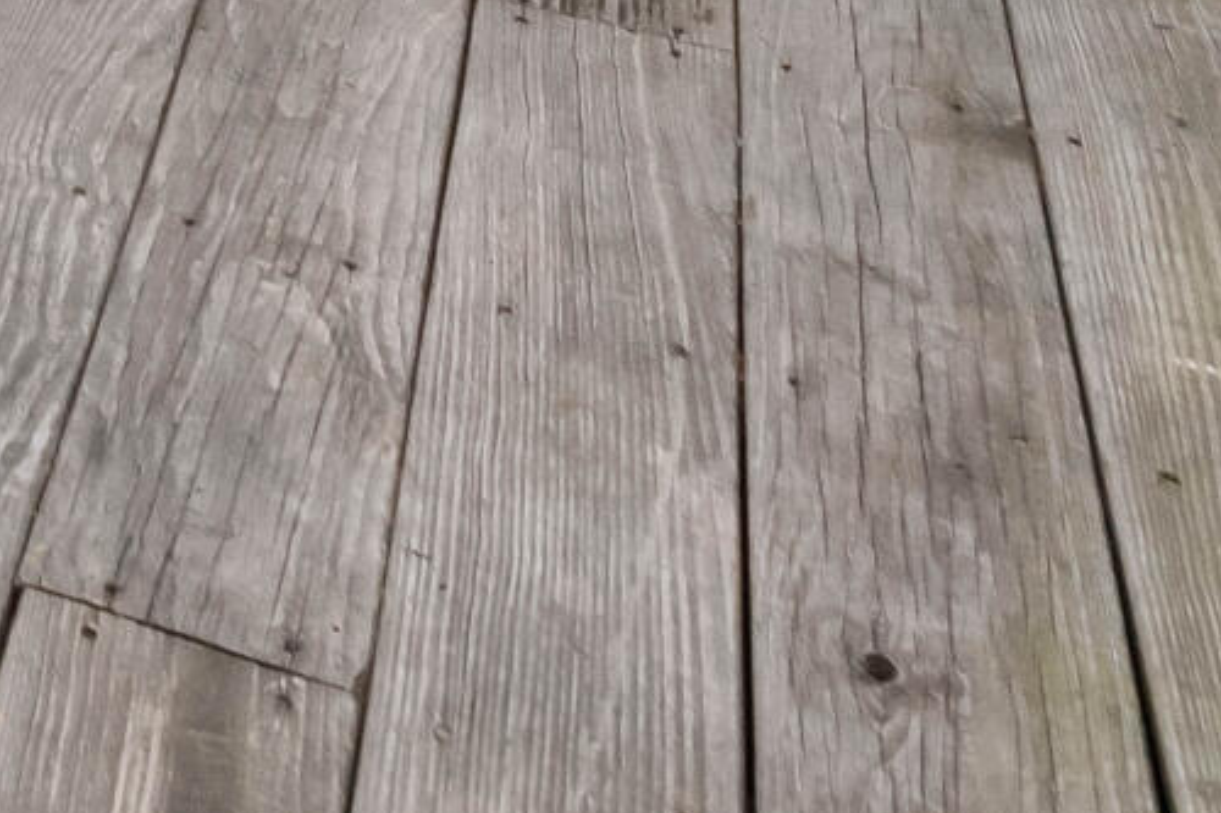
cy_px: -1552
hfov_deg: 14.6
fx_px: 3255
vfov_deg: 10.5
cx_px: -1641
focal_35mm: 96
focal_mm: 16
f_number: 8
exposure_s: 1/1500
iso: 800
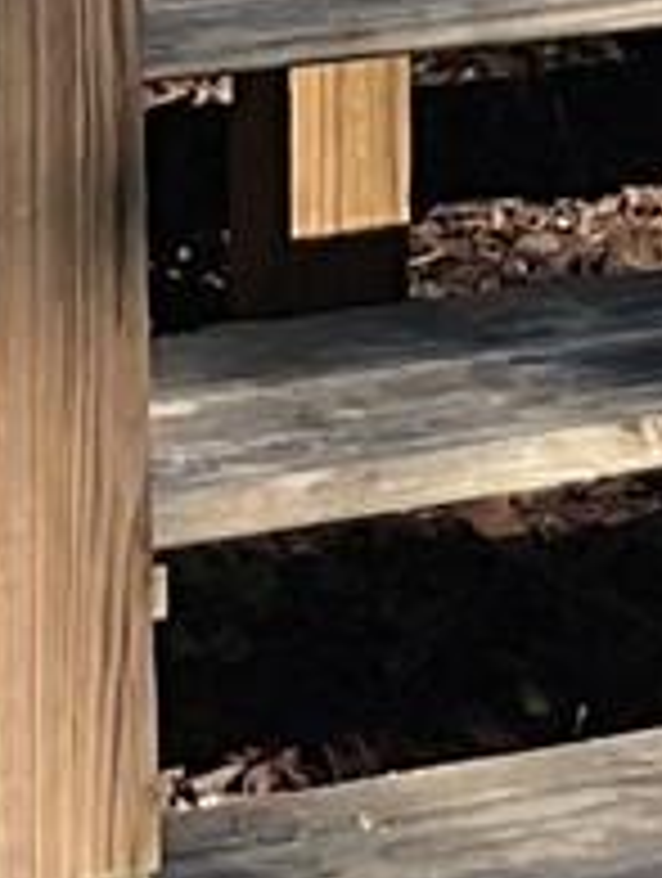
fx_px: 7726
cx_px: 473
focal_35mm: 304
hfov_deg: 4.9
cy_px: -1679
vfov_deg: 6.1
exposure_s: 1/1221
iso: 16
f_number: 1.8
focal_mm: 3
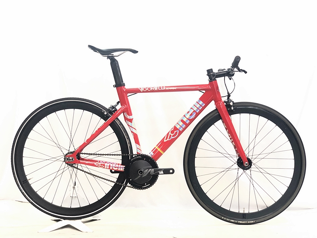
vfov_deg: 28.0
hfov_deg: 36.8
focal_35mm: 52
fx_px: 476
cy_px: 119
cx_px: 158
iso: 160
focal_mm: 6
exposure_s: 1/25
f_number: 2.4
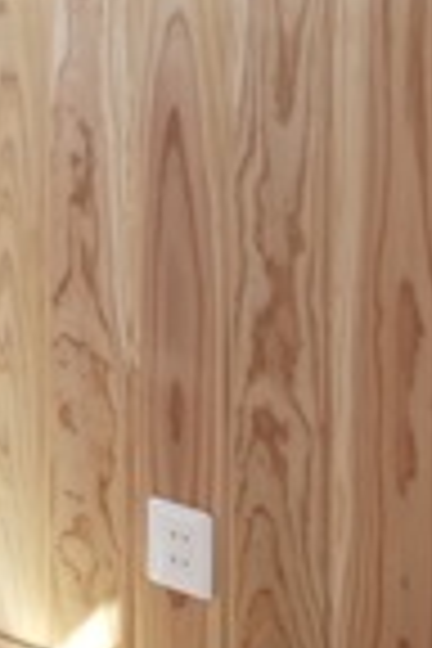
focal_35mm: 73
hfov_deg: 9.9
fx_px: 1314
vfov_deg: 23.8
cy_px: -232
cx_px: -1035
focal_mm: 10
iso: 160
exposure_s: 1/10
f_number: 6.4
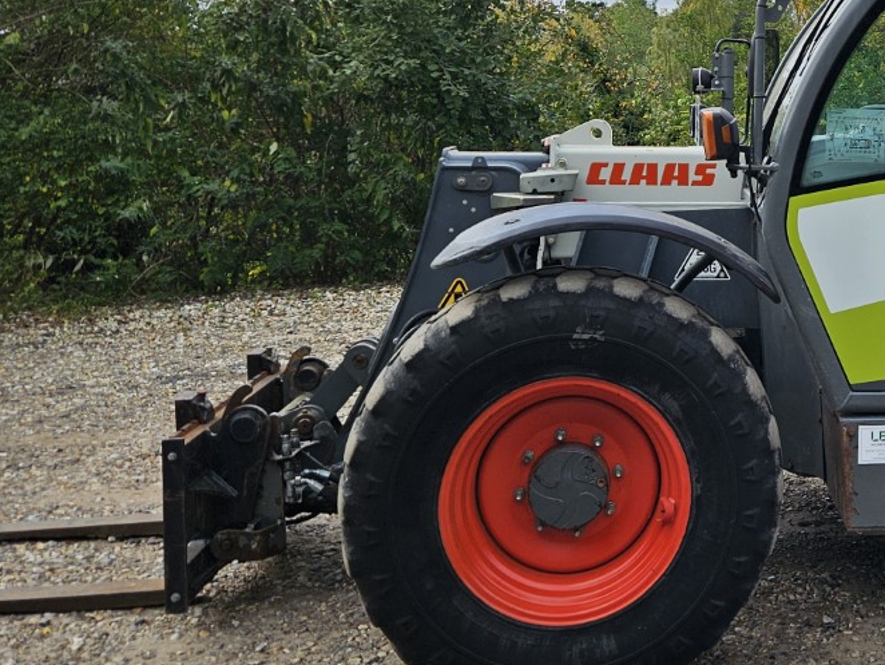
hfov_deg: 35.5
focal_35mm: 50
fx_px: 1279
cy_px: 138
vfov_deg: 28.5
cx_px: 829
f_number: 1.8
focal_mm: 5.4
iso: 25
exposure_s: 1/859
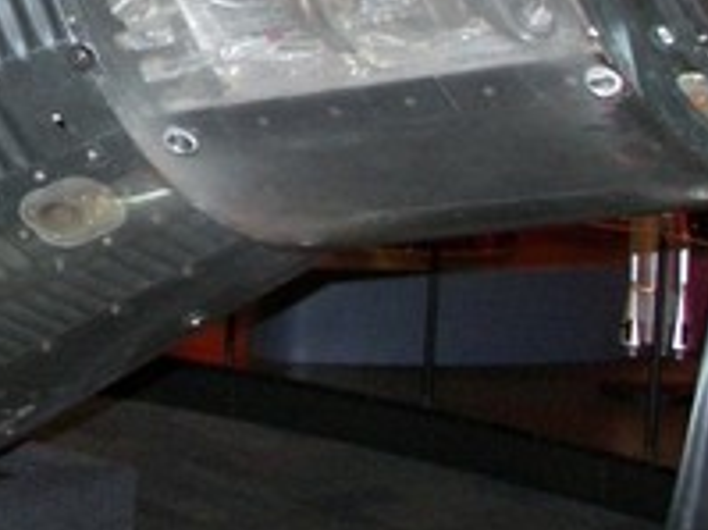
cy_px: -4
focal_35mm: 116
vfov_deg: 12.6
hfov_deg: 16.5
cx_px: -78
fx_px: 2371
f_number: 2.8
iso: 125
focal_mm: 6
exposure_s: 1/30
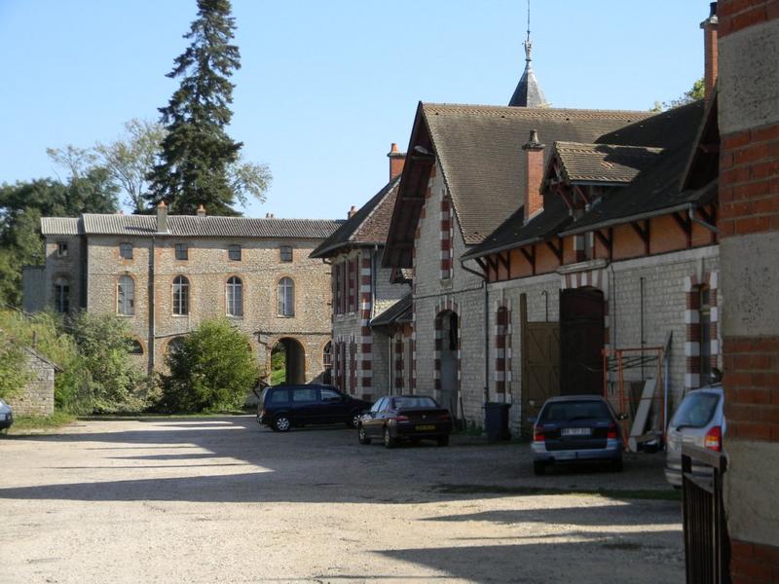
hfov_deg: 29.0
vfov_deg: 21.9
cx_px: 390
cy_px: 292
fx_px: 1508
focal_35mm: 67
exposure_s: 1/349
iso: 80
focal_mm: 12.2
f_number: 4.3
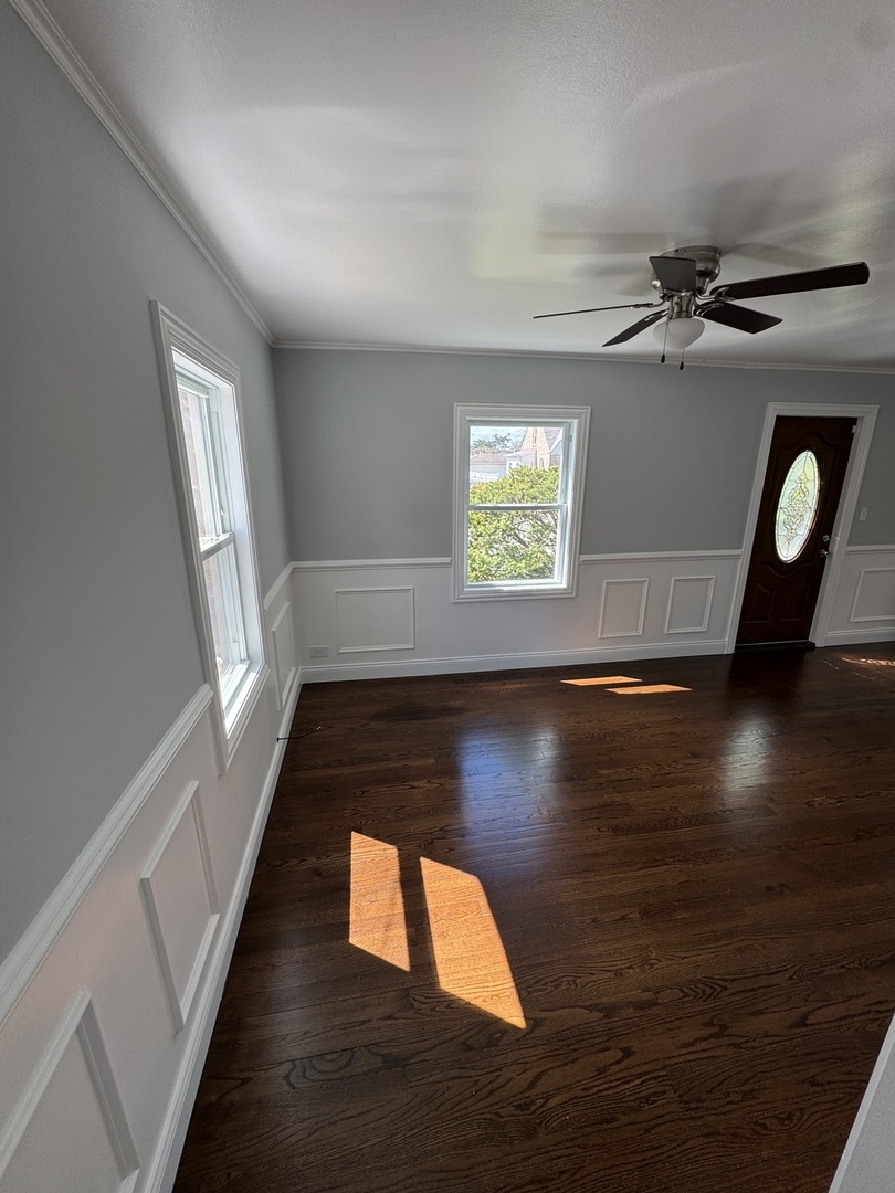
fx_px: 483
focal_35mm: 14
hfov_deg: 85.7
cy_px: 596
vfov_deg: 102.1
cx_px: 448
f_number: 2.2
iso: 40
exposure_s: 1/118
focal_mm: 2.22
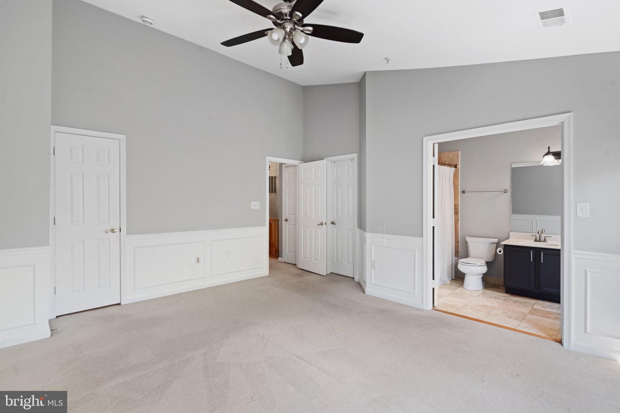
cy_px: 206
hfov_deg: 96.7
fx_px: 276
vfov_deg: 73.7
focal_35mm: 16
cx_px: 310
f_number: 8
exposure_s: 1/5
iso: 640
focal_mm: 16
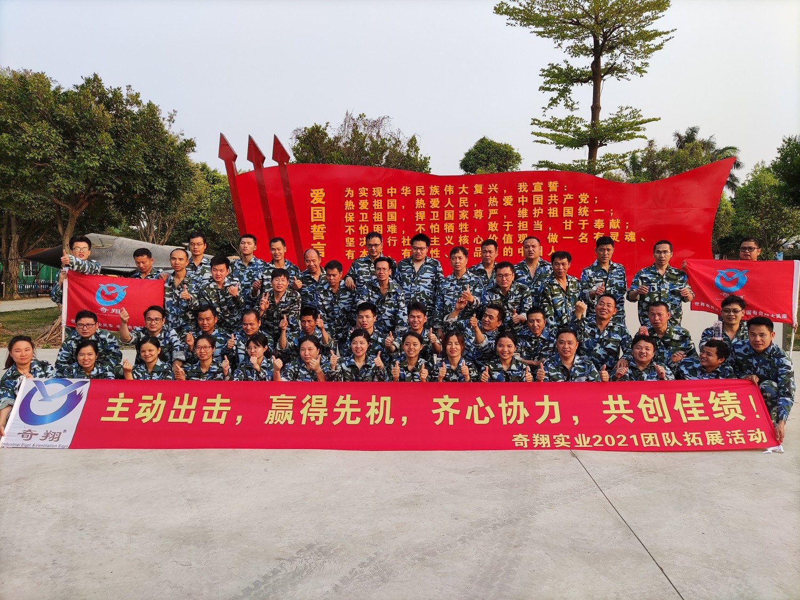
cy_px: 300
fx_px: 578
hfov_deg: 69.4
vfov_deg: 54.9
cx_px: 400
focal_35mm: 25
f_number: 1.79
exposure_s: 1/356
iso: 50
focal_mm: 4.71
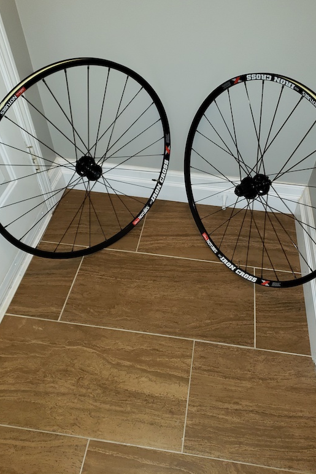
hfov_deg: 46.3
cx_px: 177
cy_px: 231
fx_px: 369
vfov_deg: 65.5
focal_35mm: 28
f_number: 1.5
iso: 80
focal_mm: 4.3
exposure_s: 1/27
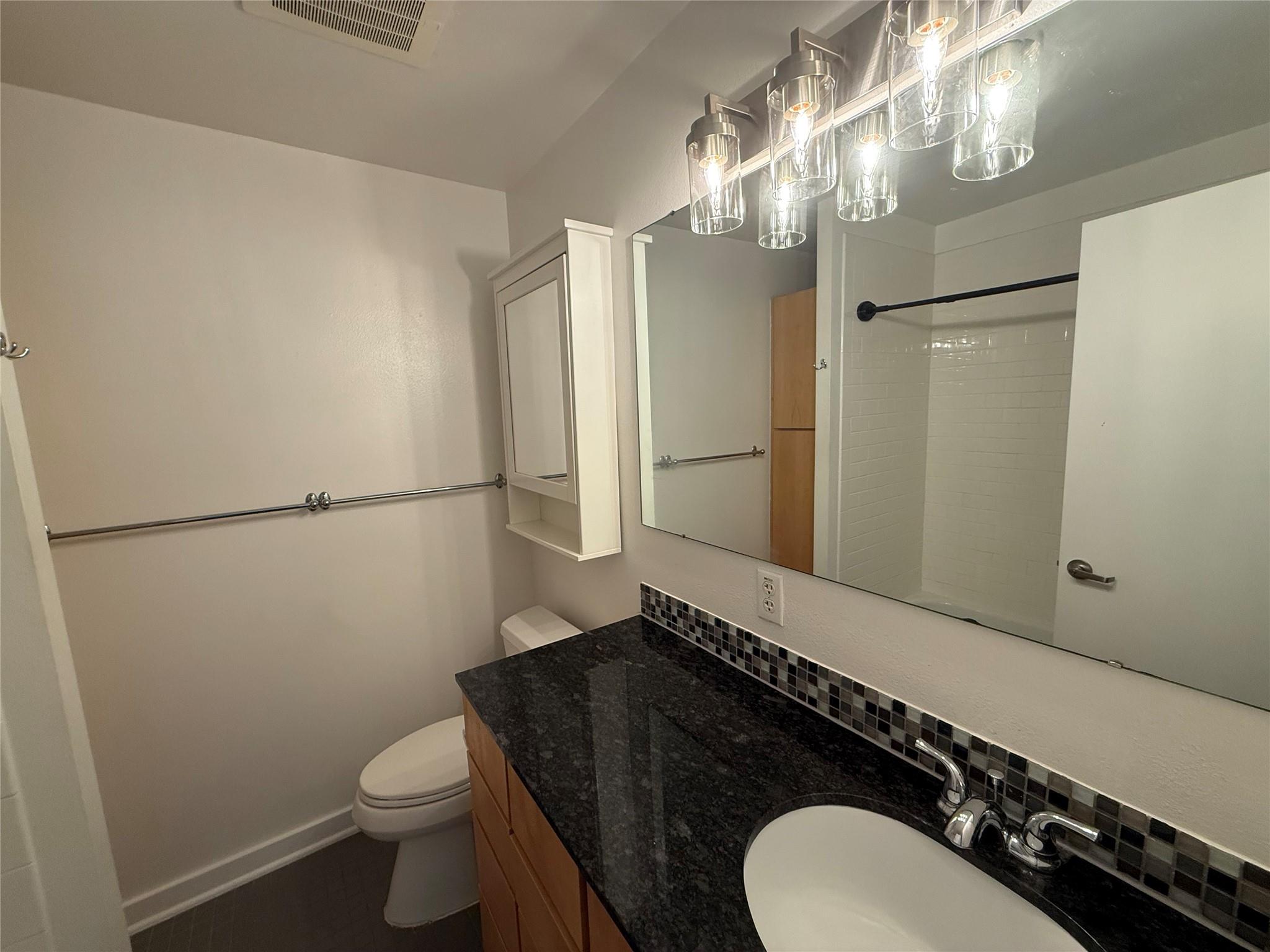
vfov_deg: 85.7
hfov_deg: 102.1
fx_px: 514
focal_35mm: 14
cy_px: 476
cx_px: 635
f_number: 2.2
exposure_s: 1/120
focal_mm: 2.22
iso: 200
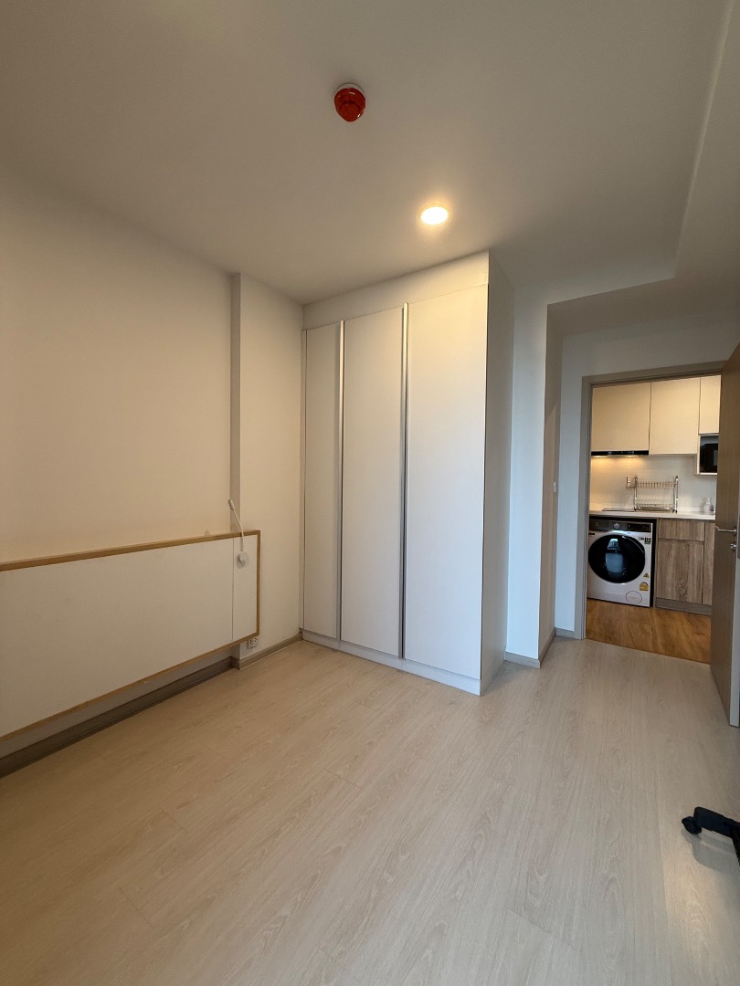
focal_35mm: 14
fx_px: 399
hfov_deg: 85.7
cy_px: 493
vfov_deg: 102.1
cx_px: 370
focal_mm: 2.22
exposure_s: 1/100
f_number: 2.2
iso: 160
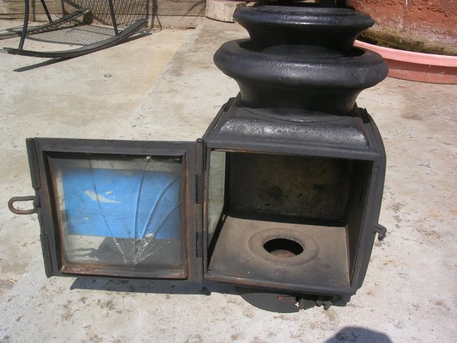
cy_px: 172
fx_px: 502
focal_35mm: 38
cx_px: 228
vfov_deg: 37.7
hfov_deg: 49.0
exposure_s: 1/358
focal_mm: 5.8
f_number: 5.6
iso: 50
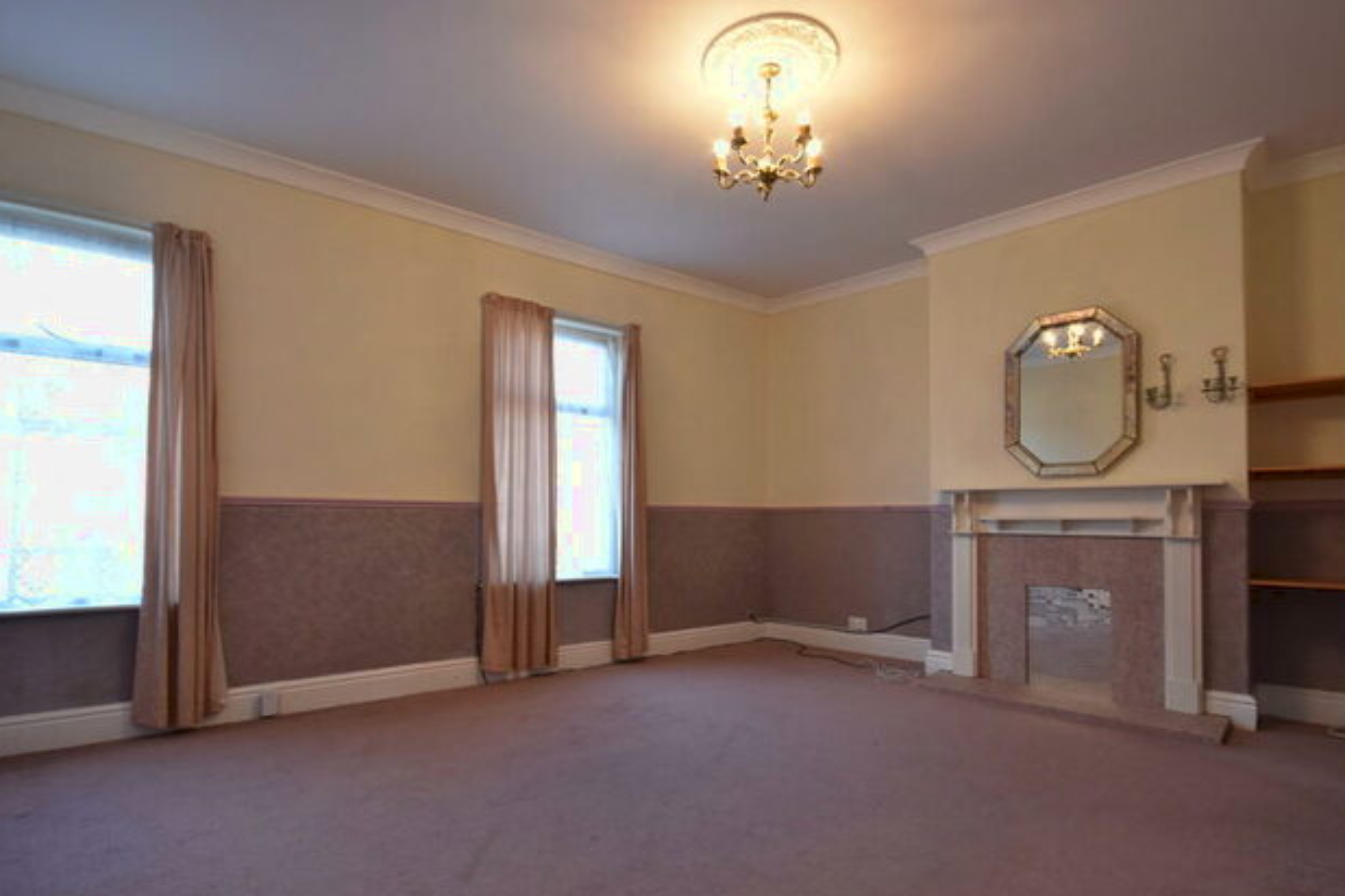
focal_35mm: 17
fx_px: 635
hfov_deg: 93.3
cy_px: 506
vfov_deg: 70.1
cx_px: 672
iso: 400
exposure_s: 1/25
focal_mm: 10
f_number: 5.6
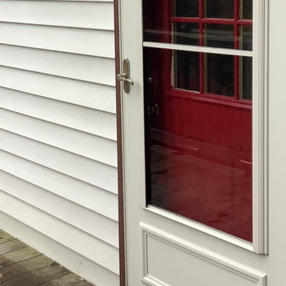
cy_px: 62
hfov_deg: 24.6
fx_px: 654
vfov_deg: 24.3
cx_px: 126
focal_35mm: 70
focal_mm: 3.3
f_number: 2.4
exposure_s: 1/120
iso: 80
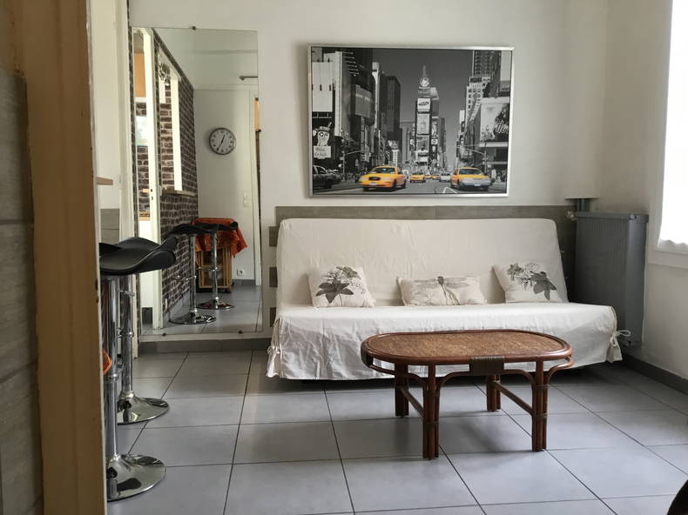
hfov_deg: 58.4
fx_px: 616
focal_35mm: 31
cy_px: 258
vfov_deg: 45.4
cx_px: 344
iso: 80
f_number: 2.4
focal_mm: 3.3
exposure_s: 1/33
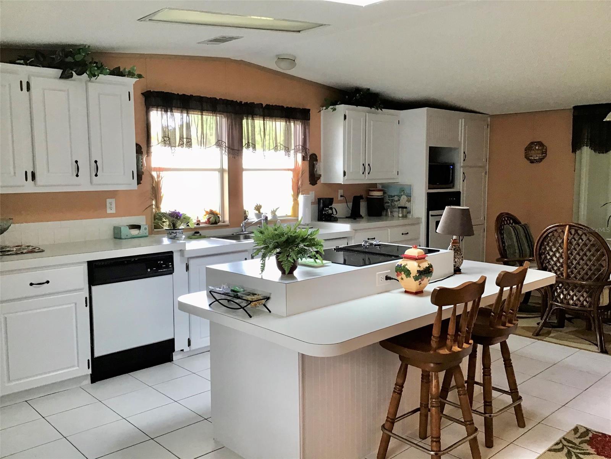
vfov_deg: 45.4
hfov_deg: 58.4
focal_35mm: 31
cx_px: 306
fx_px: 547
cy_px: 230
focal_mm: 3.3
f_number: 2.4
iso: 80
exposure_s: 1/30
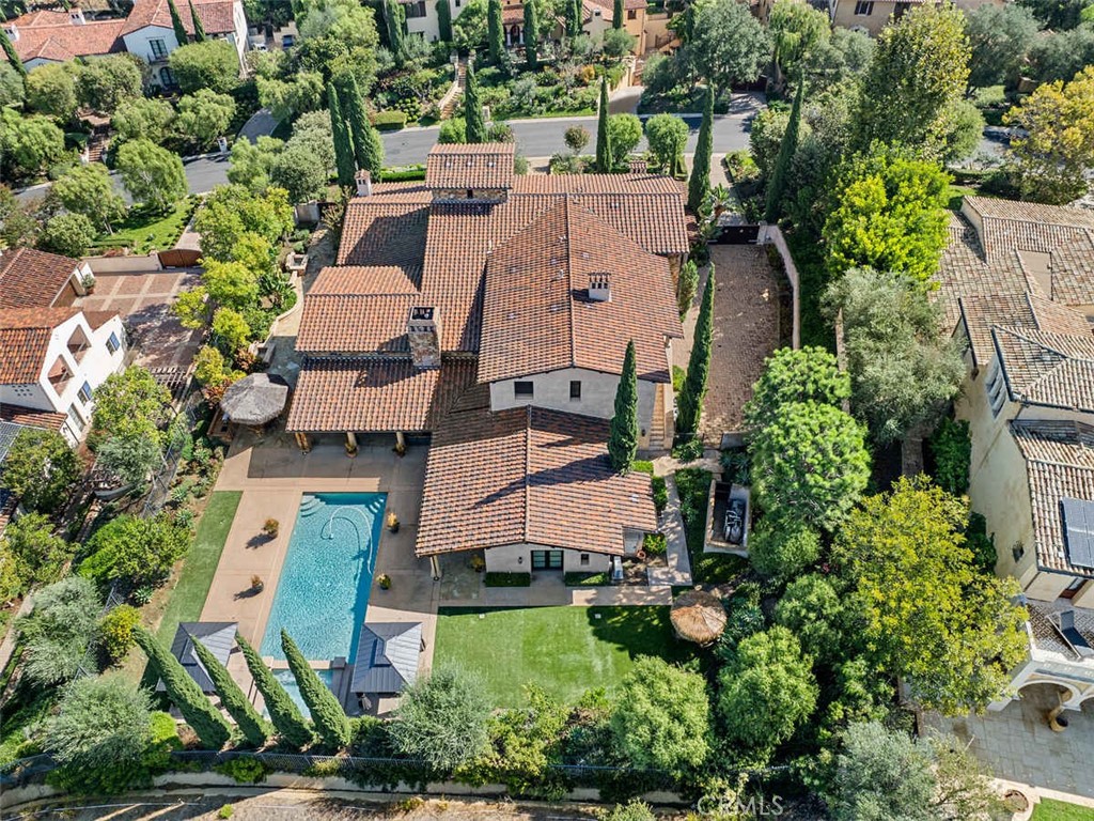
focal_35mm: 24
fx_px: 758
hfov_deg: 71.6
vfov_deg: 56.8
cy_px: 410
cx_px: 547
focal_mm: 12.3
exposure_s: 1/40
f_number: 2.8
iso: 110
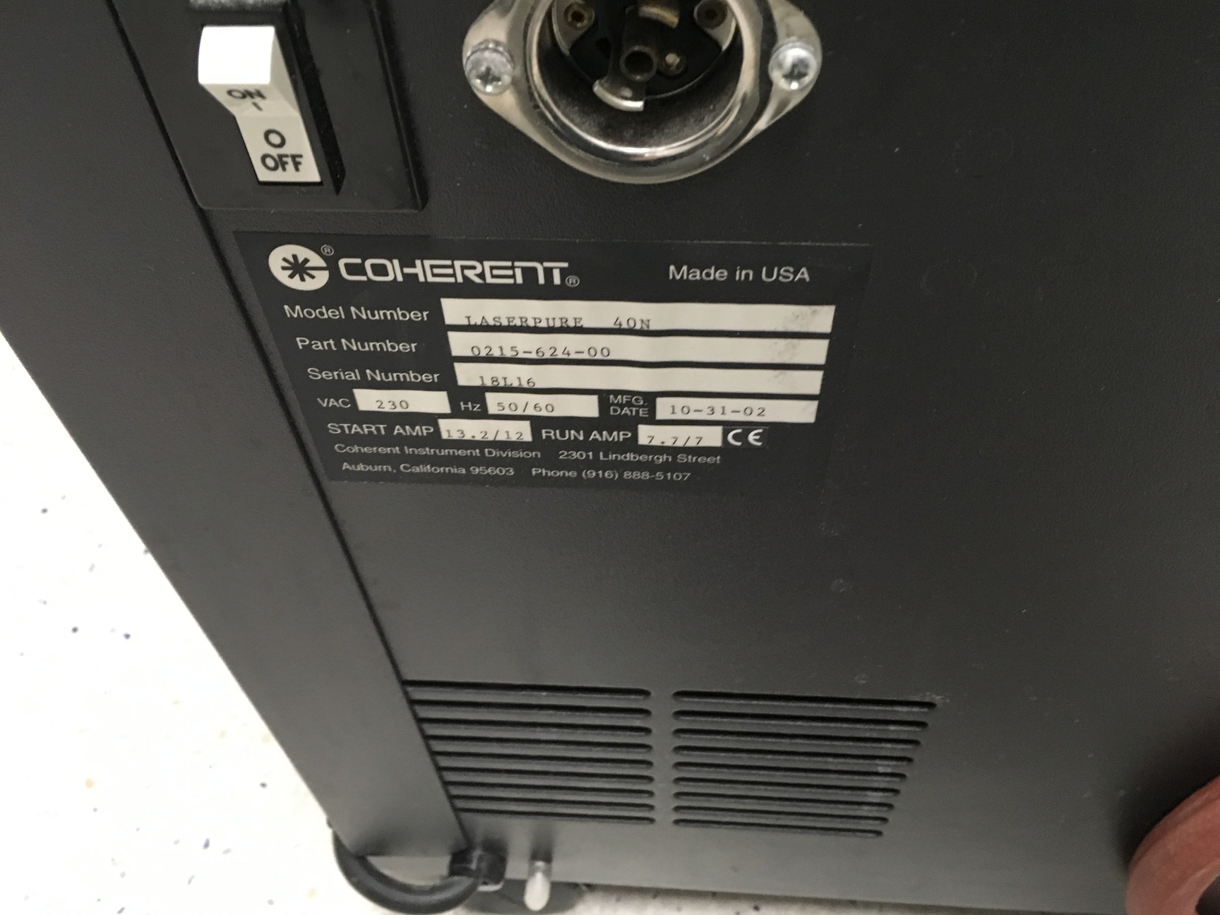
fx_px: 1022
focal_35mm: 29
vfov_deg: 48.2
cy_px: 458
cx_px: 610
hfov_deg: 61.7
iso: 200
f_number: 2.2
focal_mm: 4.15
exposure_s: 1/25
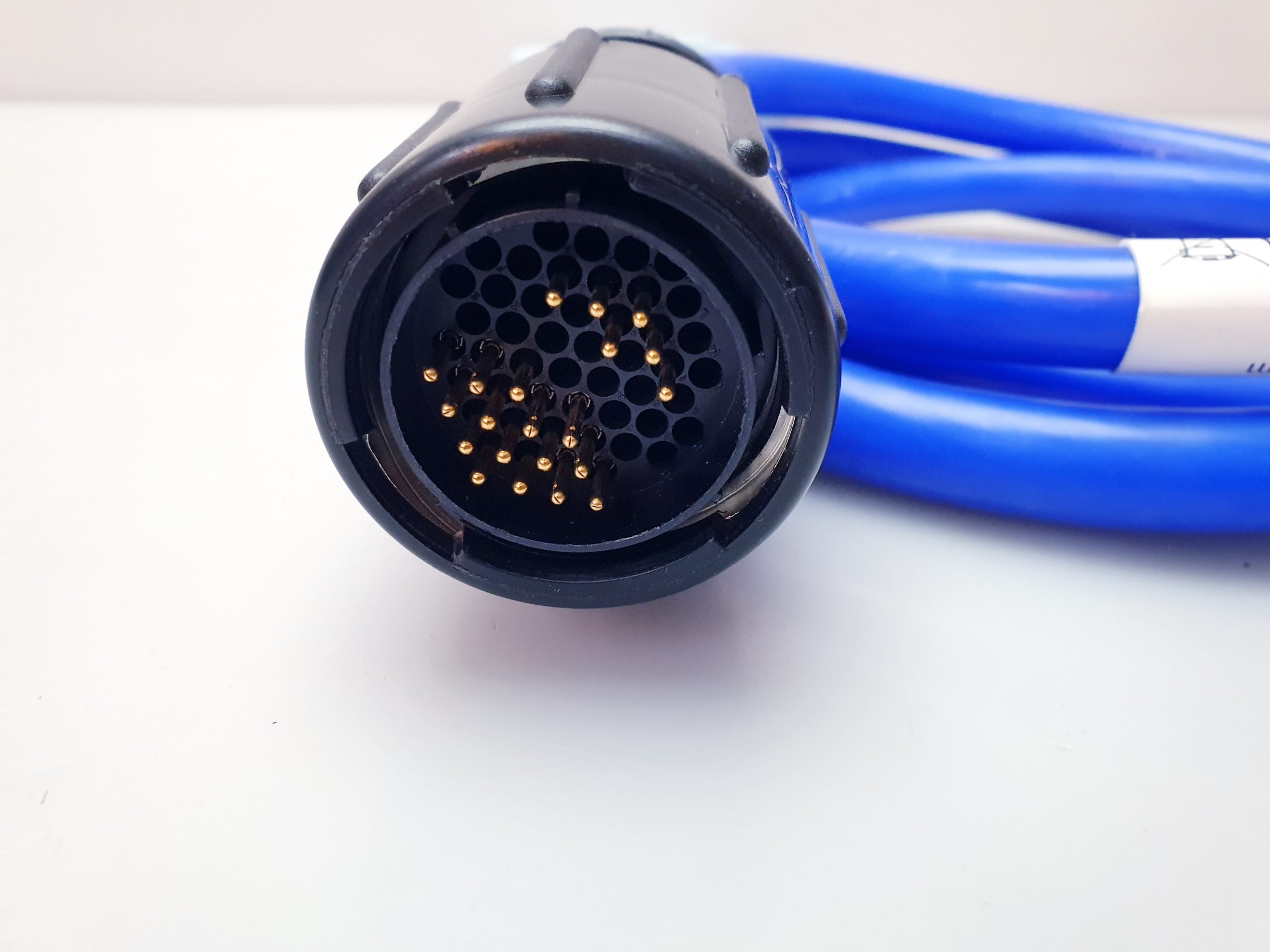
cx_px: 635
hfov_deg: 67.3
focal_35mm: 26
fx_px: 954
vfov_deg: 53.1
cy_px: 476
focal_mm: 4.3
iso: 320
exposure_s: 1/100
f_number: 2.4
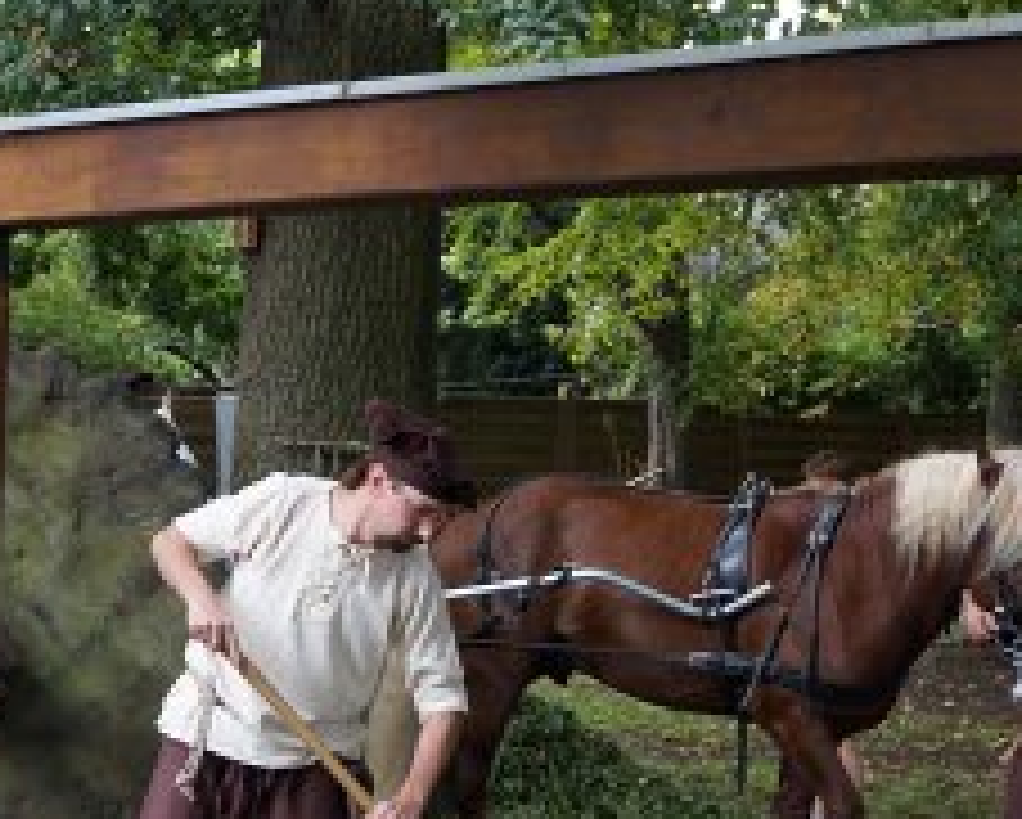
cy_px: 639
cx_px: 333
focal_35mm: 103
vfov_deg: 14.9
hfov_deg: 18.6
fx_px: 3118
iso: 200
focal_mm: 26
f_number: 4
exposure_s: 1/160
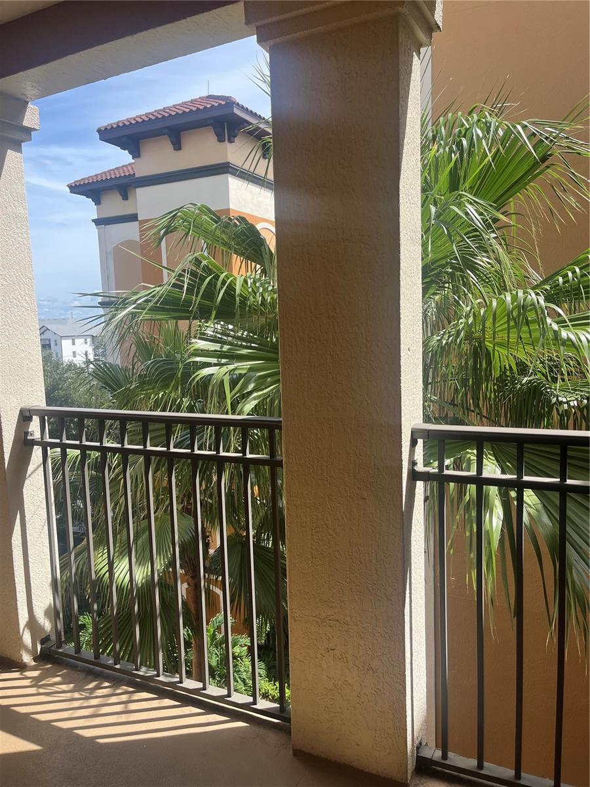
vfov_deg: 67.3
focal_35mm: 26
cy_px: 394
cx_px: 295
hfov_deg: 53.1
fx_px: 591
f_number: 1.6
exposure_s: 1/1056
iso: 50
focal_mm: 5.1
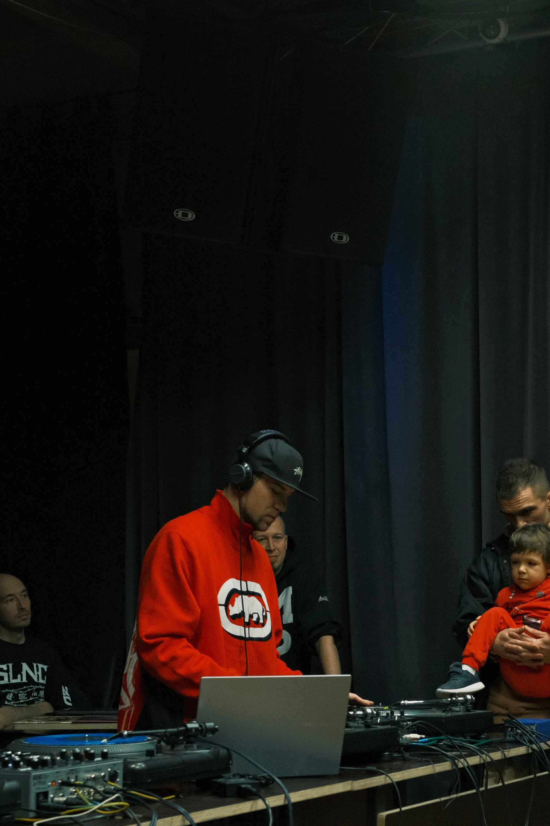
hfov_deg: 18.8
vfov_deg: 27.9
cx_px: 395
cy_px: 567
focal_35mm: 72
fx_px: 1650
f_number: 3.6
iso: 4000
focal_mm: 33
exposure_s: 1/500
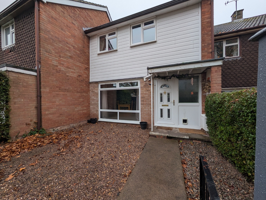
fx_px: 92
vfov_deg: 94.6
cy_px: 100
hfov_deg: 110.5
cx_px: 133
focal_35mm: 12
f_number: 1.7
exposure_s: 1/697
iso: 55
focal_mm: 2.02
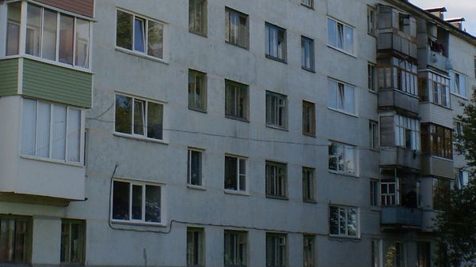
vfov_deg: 13.8
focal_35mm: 87
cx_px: 168
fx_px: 1098
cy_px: 46
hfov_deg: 24.4
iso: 64
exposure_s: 1/640
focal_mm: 6.3
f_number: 4.6
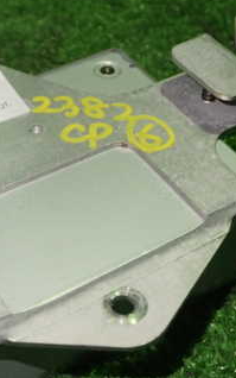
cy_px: 183
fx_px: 740
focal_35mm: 72
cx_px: 87
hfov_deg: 18.1
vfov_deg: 28.6
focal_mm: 6.37
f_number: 2.5
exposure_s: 1/40
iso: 250
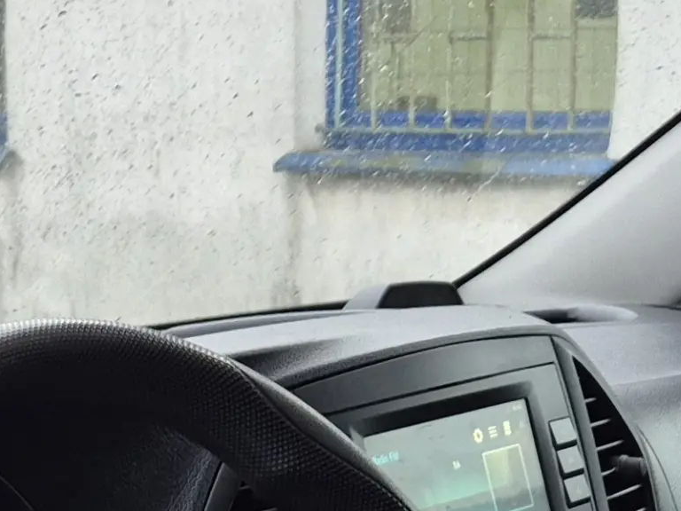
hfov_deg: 16.7
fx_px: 2262
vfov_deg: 12.4
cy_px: 703
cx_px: -44
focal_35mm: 115
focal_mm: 5.4
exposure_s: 1/50
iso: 250
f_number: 1.8
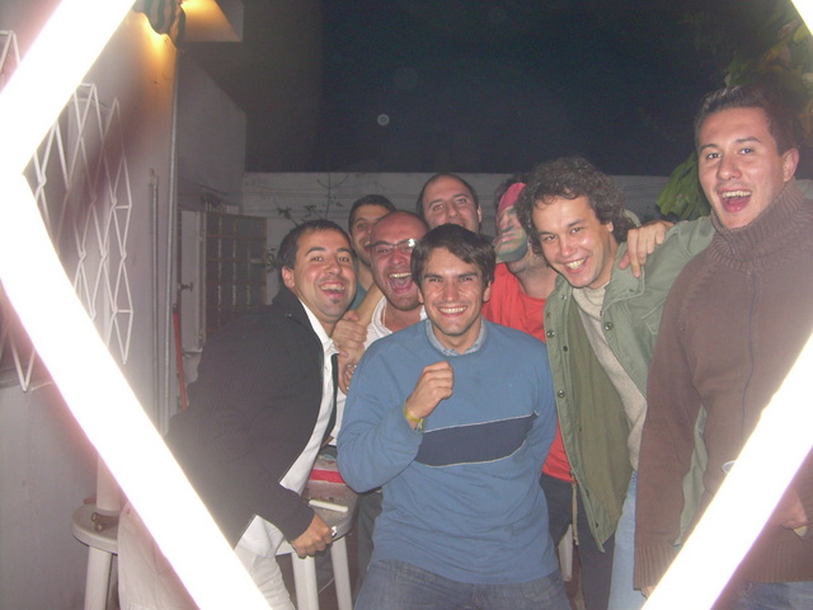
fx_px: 892
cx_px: 406
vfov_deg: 37.7
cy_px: 305
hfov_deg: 49.0
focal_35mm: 38
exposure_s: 1/60
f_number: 2.8
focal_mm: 6.3
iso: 130
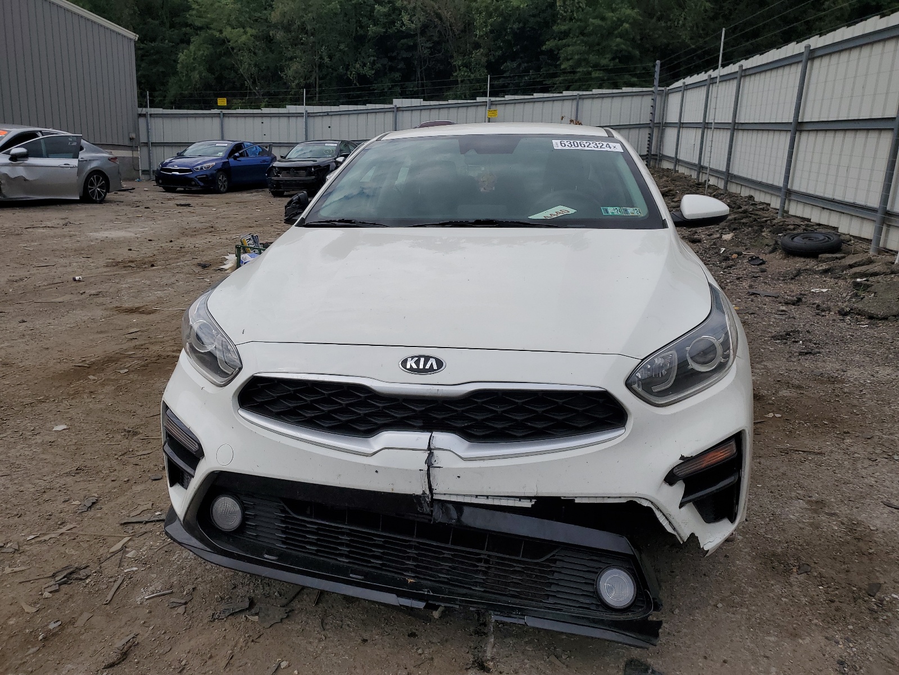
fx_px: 675
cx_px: 450
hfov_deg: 67.3
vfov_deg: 53.1
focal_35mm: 26
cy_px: 338
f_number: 1.5
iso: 50
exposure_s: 1/10000
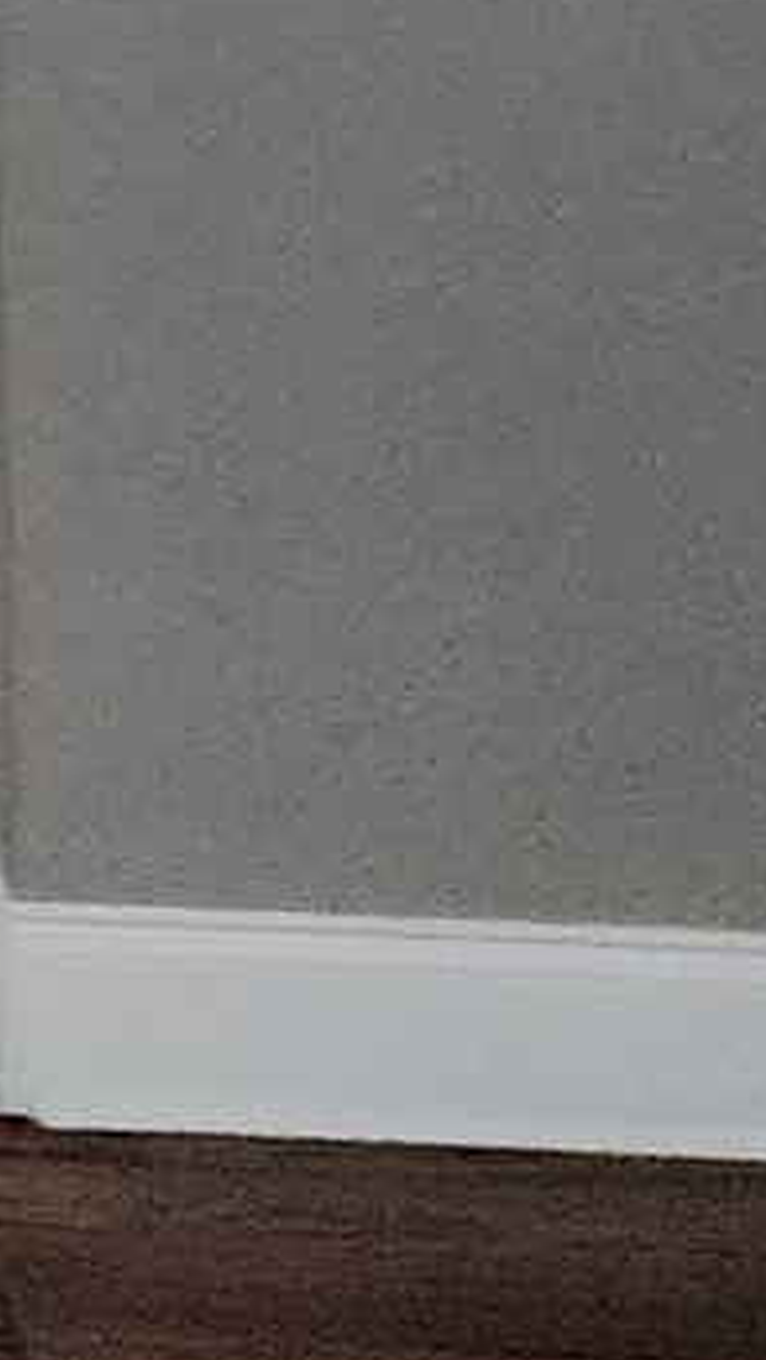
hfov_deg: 7.5
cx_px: -1701
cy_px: -845
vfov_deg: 14.2
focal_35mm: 139
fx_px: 5012
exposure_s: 1/120
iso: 640
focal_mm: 6.4
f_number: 1.8
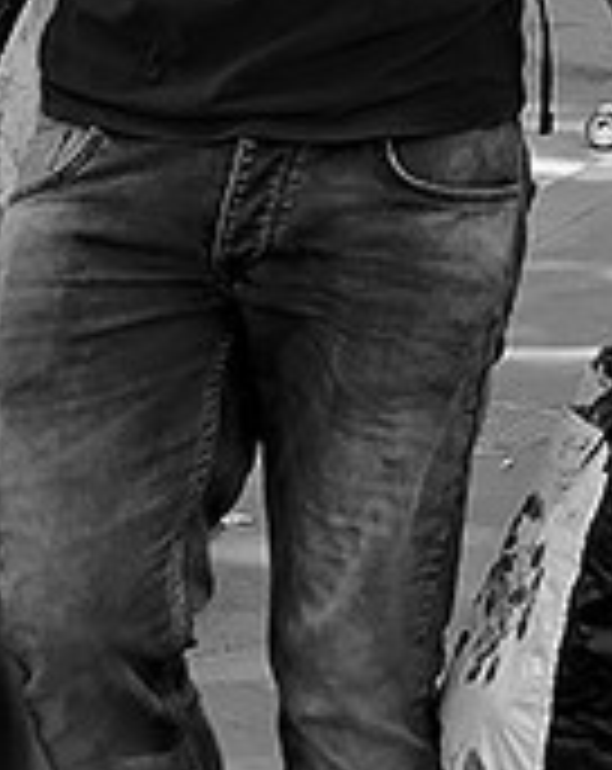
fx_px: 7021
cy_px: 306
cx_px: 22
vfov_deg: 6.3
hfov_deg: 5.0
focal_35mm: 309
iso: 100
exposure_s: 1/160
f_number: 5.1
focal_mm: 16.1
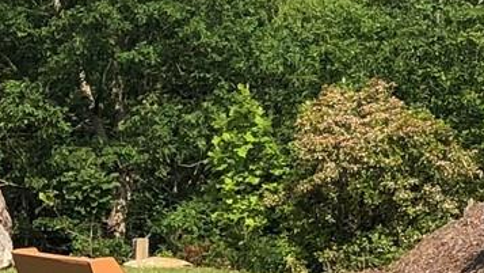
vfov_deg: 6.9
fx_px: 2246
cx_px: 1009
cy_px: -48
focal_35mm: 175
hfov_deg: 11.0
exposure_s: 1/1333
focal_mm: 3.99
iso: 20
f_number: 1.8
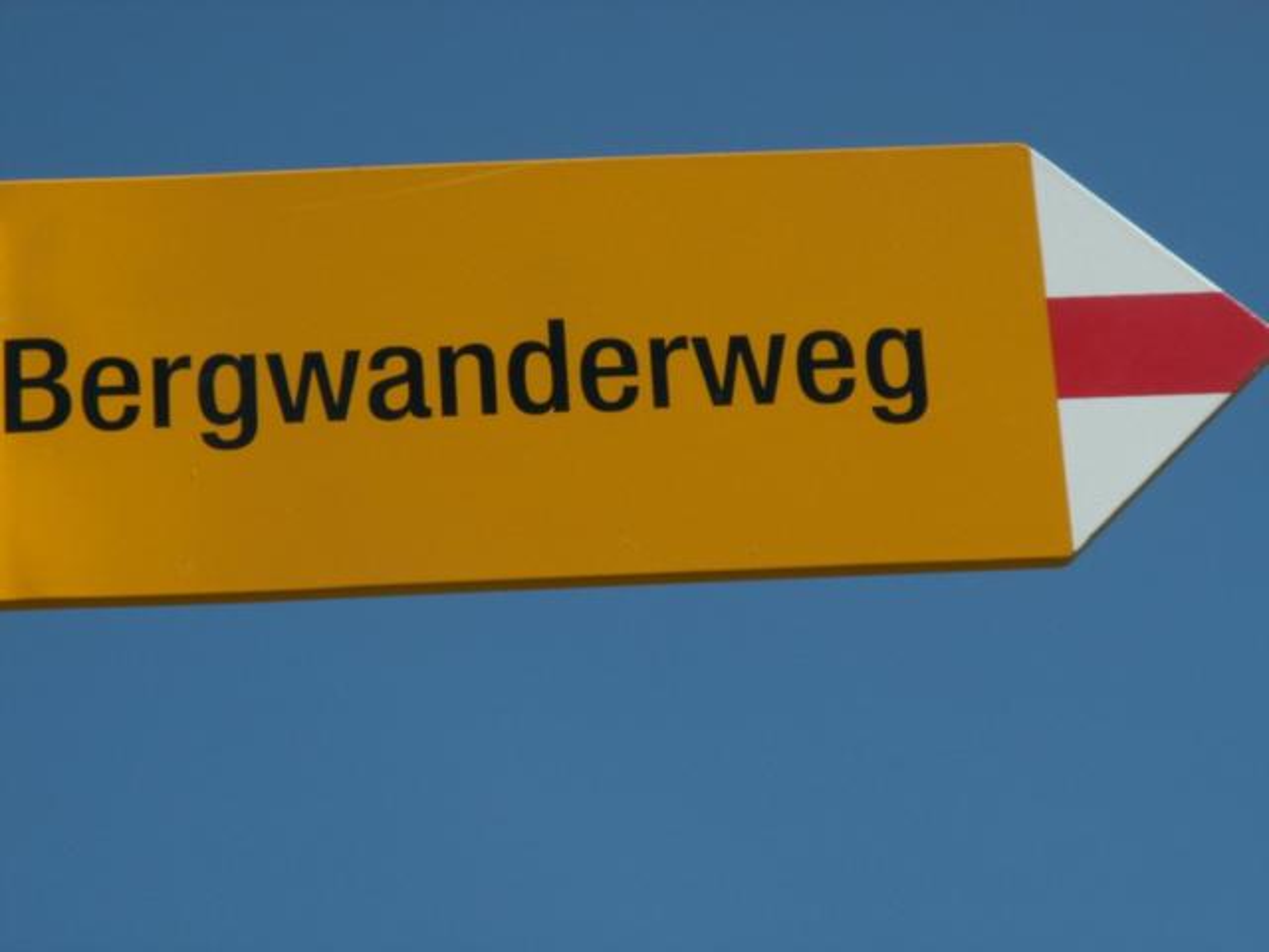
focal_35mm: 165
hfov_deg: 12.0
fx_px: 6049
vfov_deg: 9.0
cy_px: 476
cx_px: 634
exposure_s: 1/160
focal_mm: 27.02
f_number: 8
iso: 50
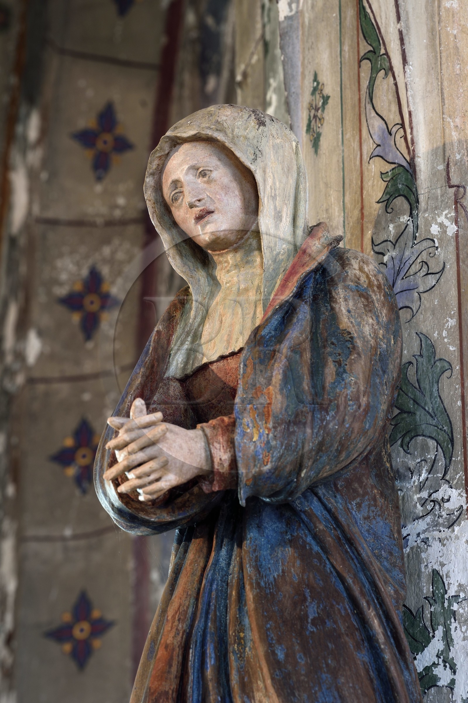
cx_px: 234
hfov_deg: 6.9
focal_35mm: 200
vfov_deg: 10.3
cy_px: 352
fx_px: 3903
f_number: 8
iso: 200
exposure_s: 1/2
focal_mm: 200
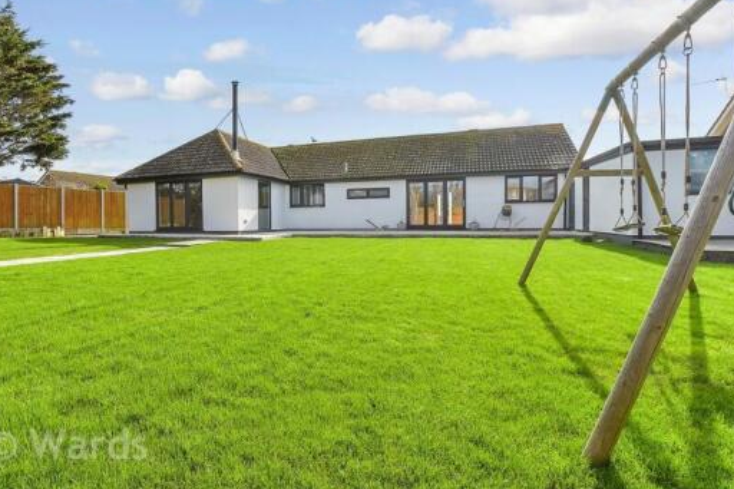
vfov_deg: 41.1
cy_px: 230
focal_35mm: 32
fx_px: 652
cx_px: 293
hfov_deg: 58.3
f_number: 8
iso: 160
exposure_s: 1/400
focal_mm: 17
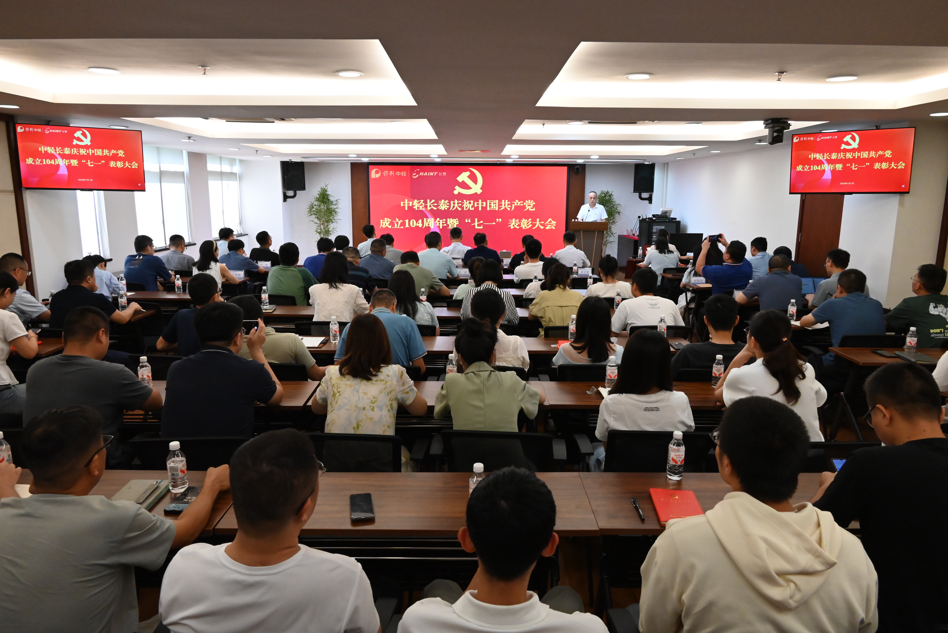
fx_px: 632
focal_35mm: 24
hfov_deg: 73.7
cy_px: 316
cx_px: 474
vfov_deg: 53.2
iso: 5000
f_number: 10
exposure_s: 1/80
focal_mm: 24
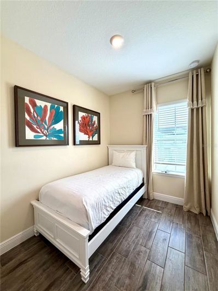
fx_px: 118
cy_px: 146
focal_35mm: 14
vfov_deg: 102.1
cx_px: 109
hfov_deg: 85.7
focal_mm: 2.22
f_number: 2.2
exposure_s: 1/120
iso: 100
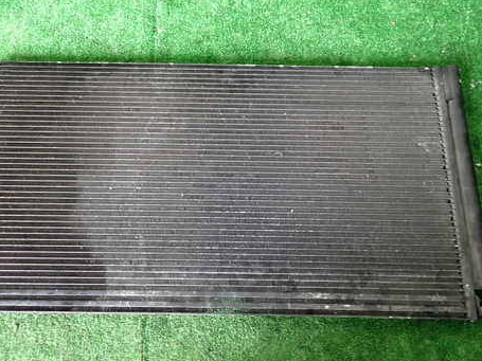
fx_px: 459
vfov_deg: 42.9
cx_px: 231
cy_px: 183
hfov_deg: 55.3
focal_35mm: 33
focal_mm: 4.5
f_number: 2
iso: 200
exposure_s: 1/30
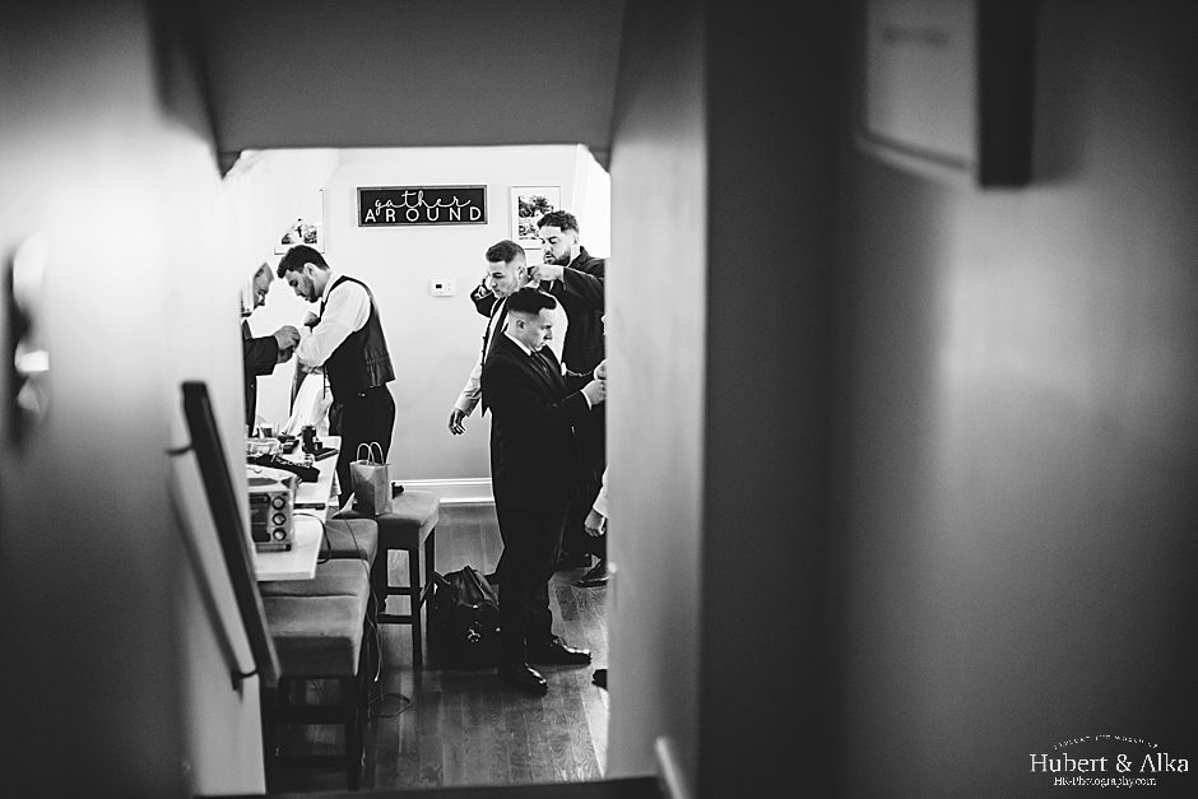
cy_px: 400
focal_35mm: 50
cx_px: 599
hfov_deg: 39.6
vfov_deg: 27.0
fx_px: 1664
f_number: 1.4
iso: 500
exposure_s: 1/320
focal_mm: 50
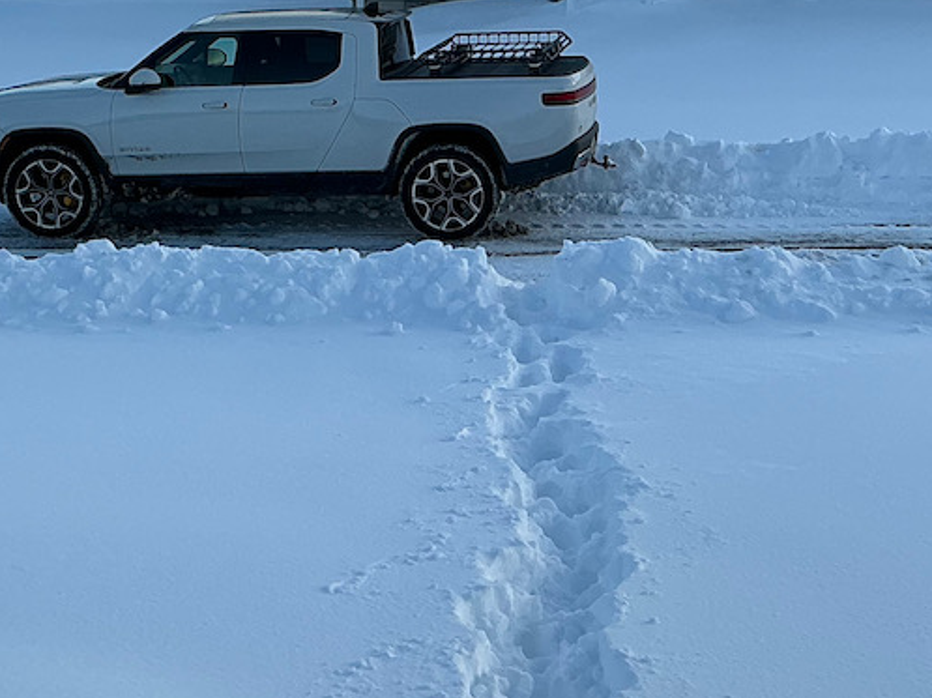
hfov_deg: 27.0
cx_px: 445
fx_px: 1938
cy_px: 277
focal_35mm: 72
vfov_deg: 20.4
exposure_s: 1/642
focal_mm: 3
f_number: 1.8
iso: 25
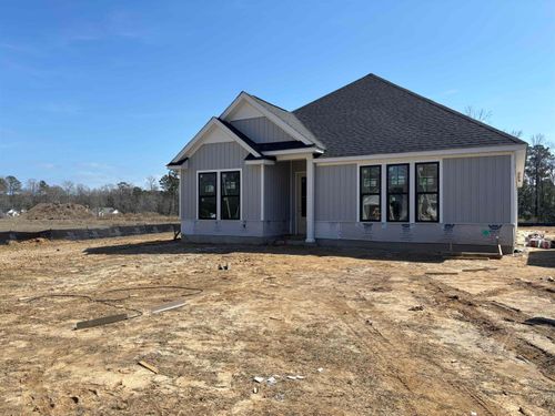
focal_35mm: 26
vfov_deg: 53.1
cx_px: 278
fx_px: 417
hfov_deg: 67.3
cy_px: 208
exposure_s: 1/3311
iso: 50
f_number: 1.6
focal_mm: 5.96
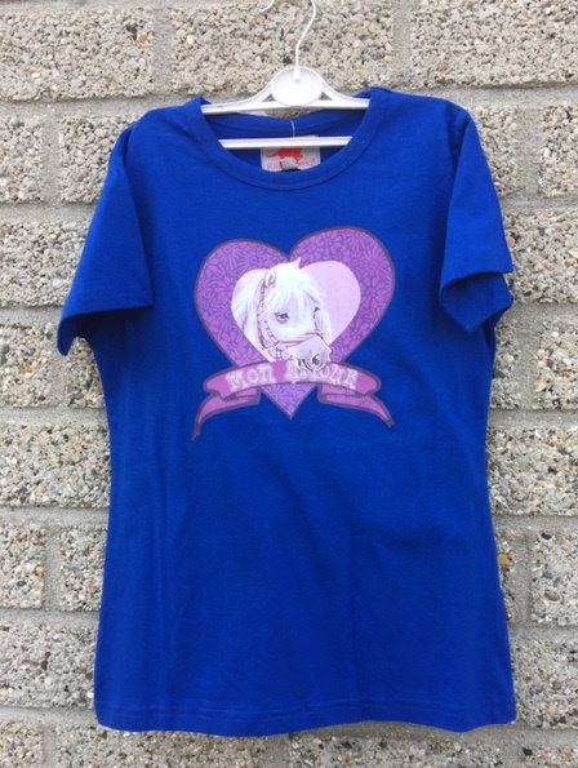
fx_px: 644
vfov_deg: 61.6
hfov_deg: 48.3
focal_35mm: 29
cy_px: 384
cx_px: 289
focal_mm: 4.15
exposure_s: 1/265
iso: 32
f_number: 2.2
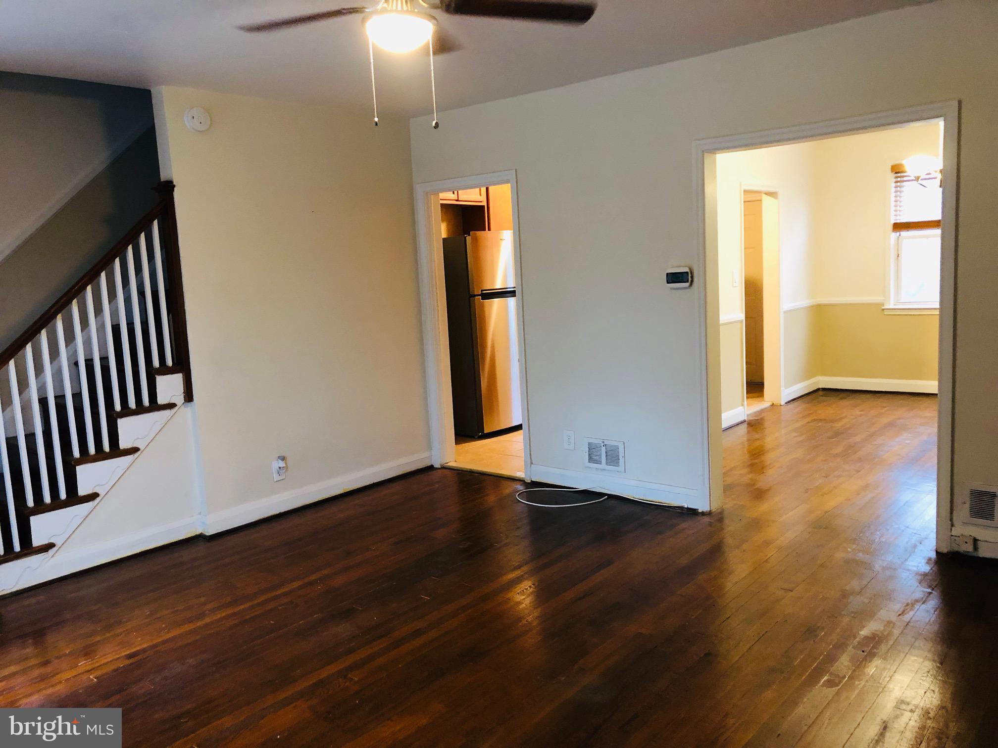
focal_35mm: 28
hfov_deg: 63.4
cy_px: 374
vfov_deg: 49.7
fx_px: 807
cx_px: 499
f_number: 1.8
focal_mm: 3.99
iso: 100
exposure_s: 1/10
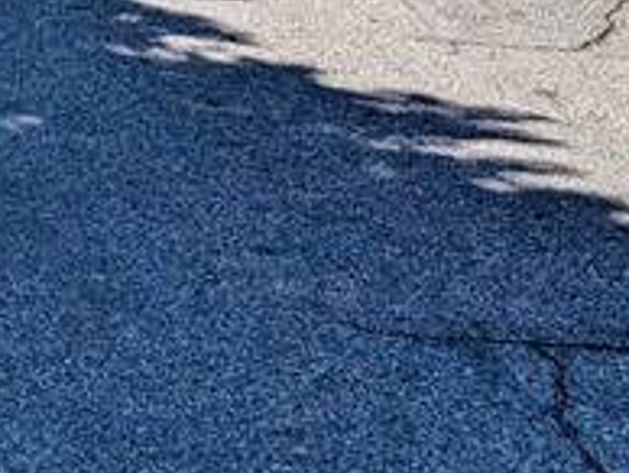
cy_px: -522
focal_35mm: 126
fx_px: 2292
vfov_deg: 10.6
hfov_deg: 14.9
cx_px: -203
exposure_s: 1/2262
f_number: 1.85
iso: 46
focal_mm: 6.81
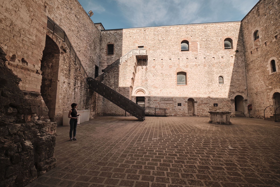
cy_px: 94
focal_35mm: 15
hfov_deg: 100.4
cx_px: 140
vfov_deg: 77.3
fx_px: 117
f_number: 5
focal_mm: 10
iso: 400
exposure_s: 1/15
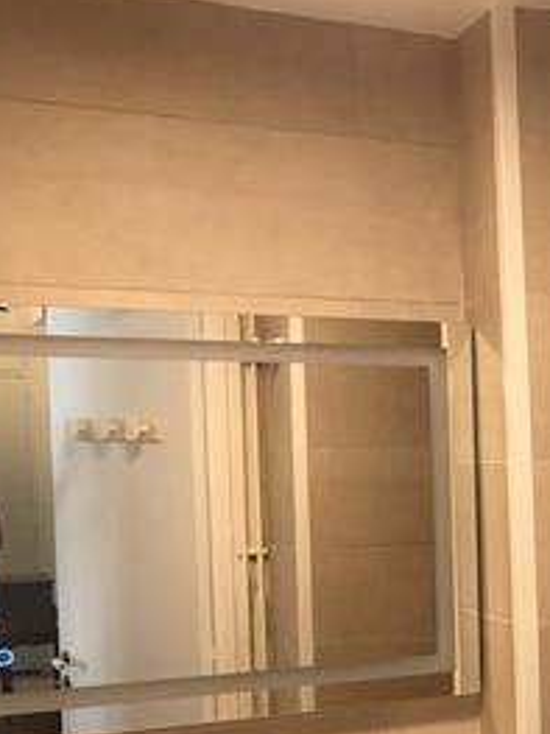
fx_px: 1357
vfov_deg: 29.7
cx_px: 759
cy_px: 567
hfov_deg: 20.5
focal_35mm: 64
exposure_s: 1/17
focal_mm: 3.99
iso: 50
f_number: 1.8
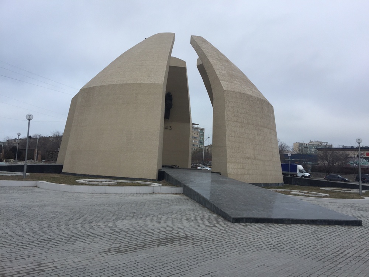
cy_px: 138
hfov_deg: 61.7
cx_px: 184
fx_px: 309
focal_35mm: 29
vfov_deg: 48.2
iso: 32
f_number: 2.2
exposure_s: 1/791
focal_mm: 4.15
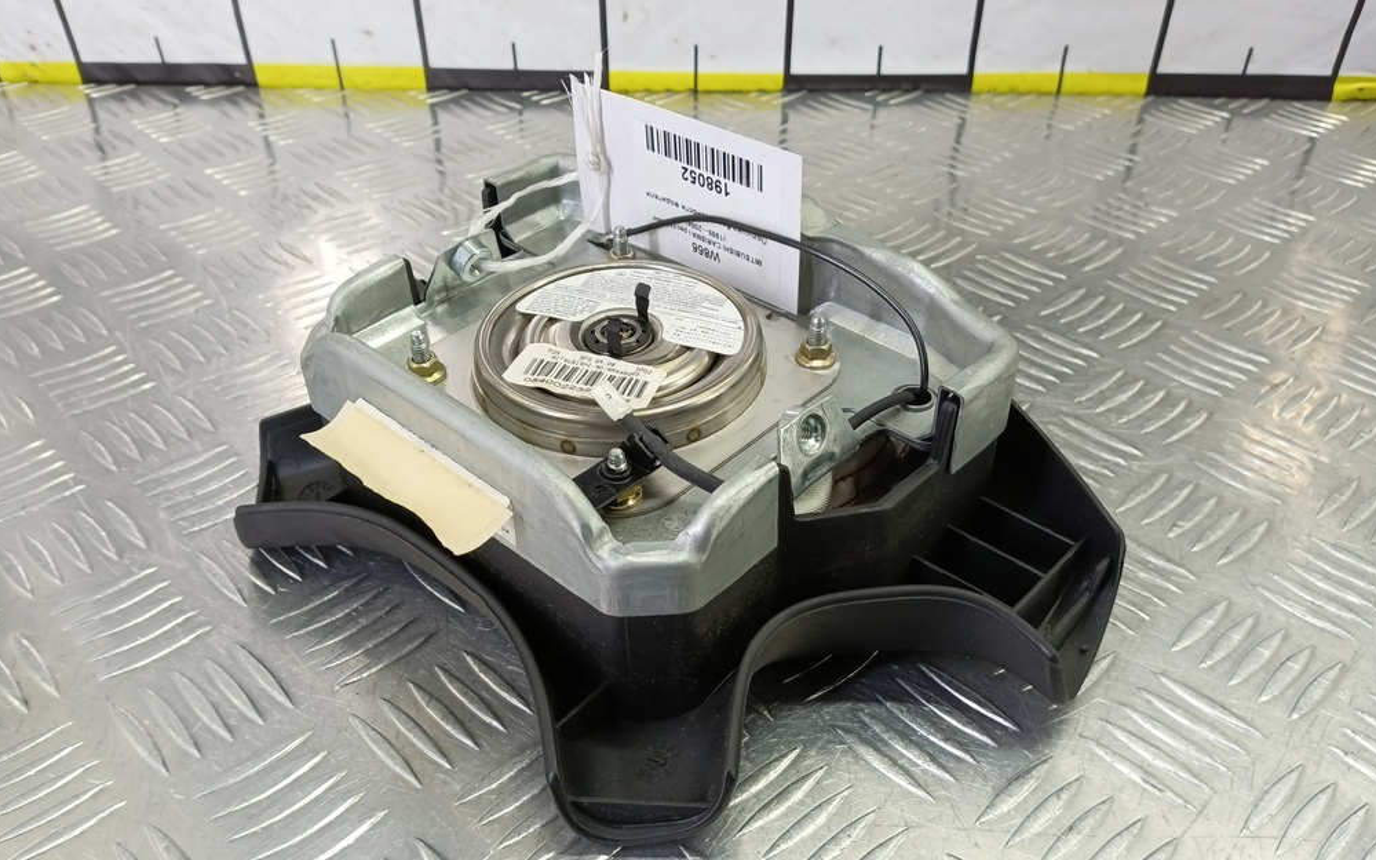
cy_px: 463
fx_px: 937
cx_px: 678
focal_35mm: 25
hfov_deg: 72.6
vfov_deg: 49.2
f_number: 1.6
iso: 168
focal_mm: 4.11
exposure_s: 1/50
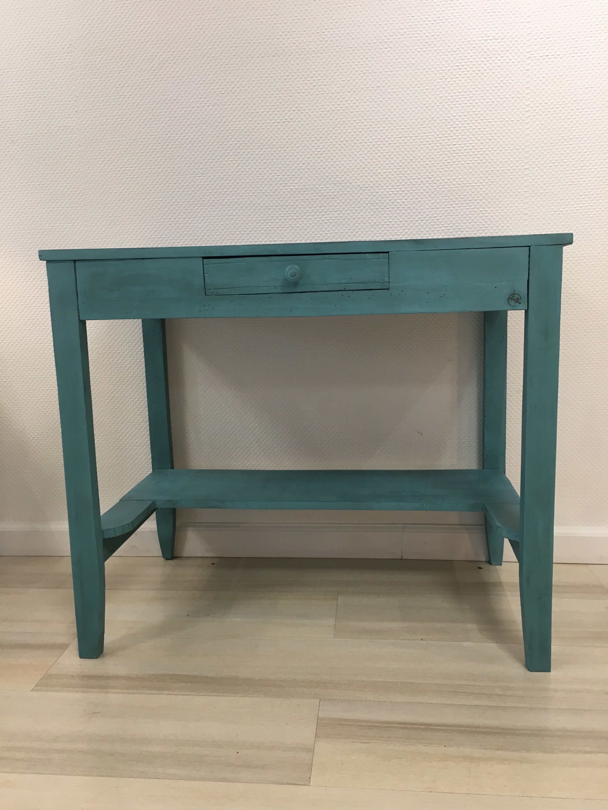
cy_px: 405
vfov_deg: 61.7
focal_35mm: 29
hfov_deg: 48.2
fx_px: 679
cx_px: 304
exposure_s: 1/33
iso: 80
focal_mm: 4.15
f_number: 2.2
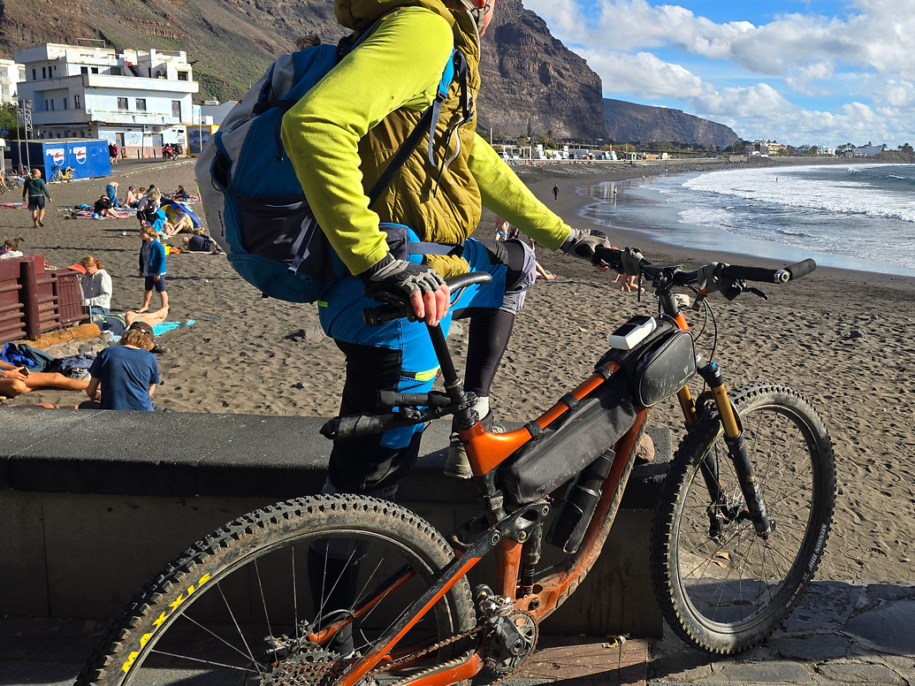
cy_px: 278
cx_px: 630
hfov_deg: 55.3
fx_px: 846
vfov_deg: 44.0
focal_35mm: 32
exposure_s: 1/744
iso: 12
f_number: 1.7
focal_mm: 6.3
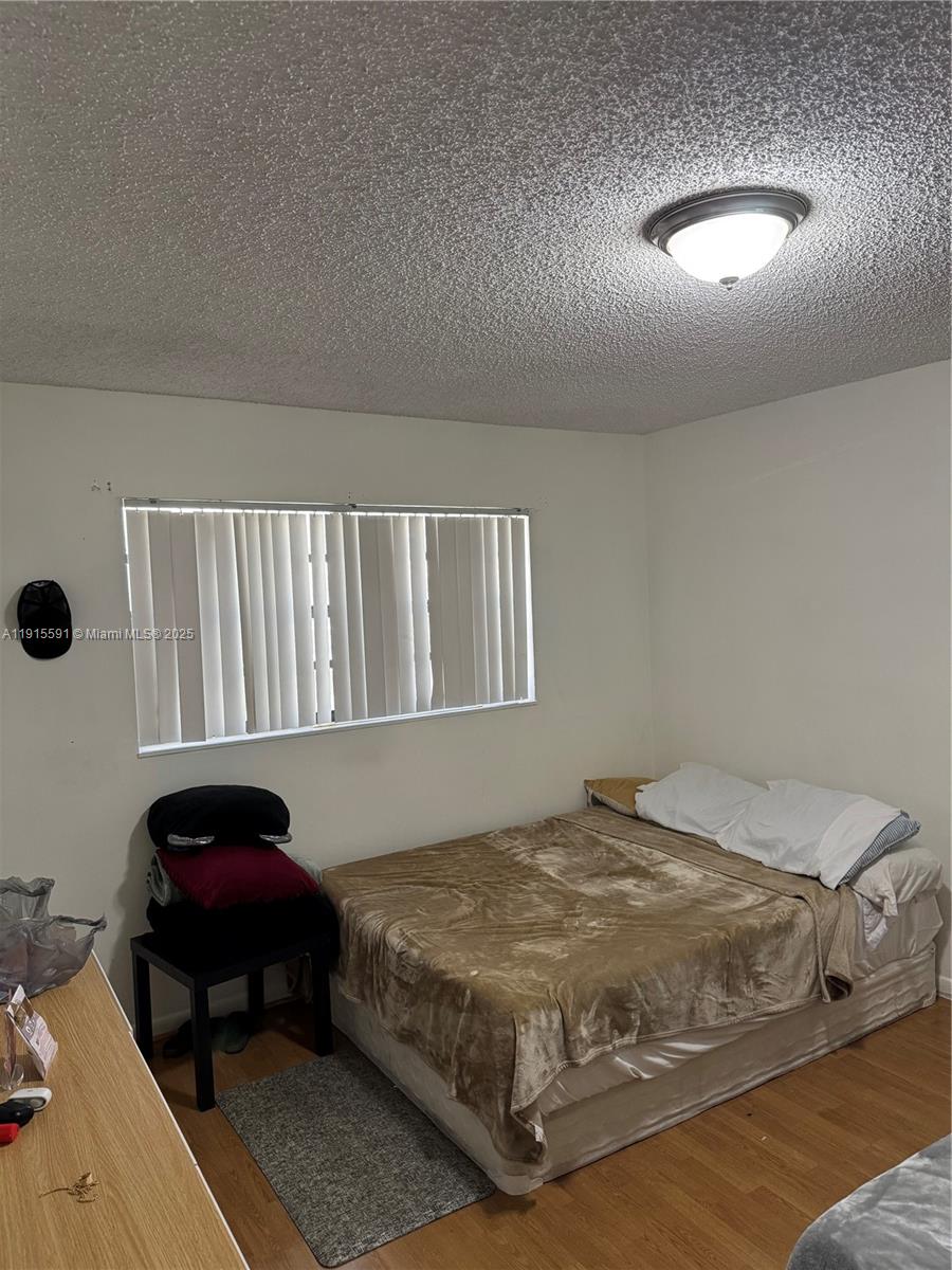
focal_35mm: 24
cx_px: 476
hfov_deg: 56.8
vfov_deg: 71.6
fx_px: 880
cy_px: 635
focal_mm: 6.76
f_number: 1.78
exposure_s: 1/60
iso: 320
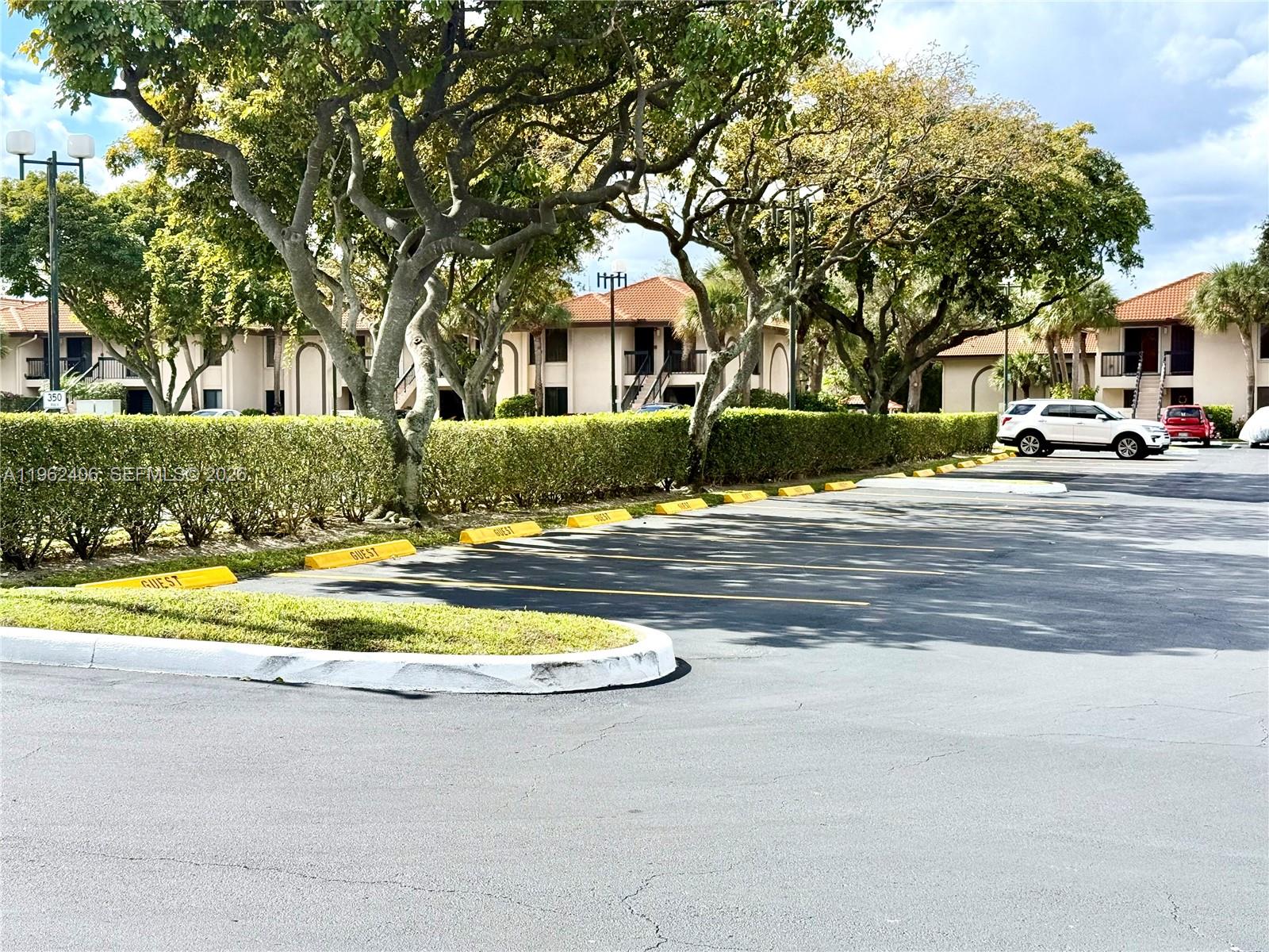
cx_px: 634
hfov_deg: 39.7
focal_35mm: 48
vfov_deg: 30.3
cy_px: 476
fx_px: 1760
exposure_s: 1/3891
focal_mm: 6.76
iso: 100
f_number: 1.78
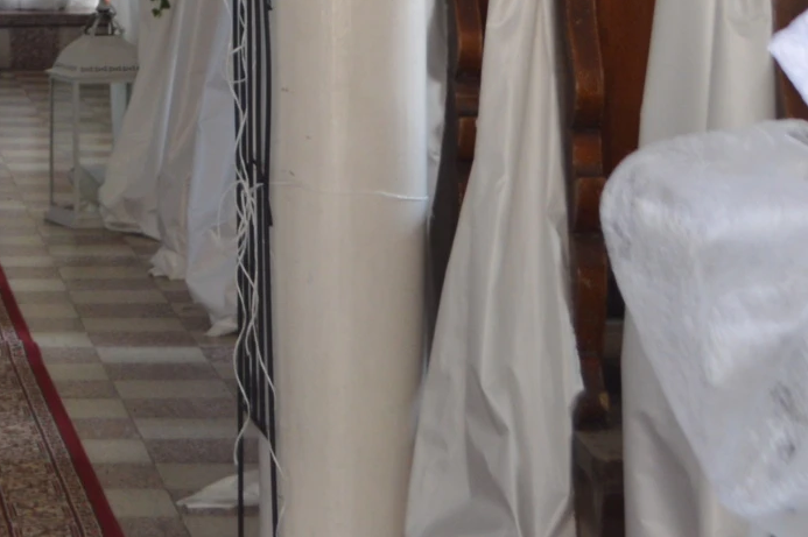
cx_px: -143
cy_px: -270
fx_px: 3230
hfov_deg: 13.9
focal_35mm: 144
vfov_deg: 9.3
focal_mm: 26
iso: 400
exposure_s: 1/50
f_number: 4.2
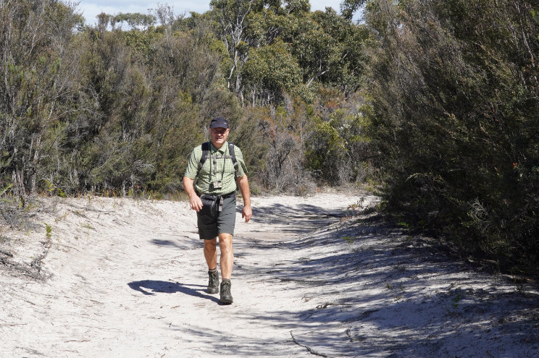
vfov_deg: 19.2
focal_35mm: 71
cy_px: 182
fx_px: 1062
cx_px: 267
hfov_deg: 28.5
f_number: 13
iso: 250
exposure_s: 1/200
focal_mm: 44
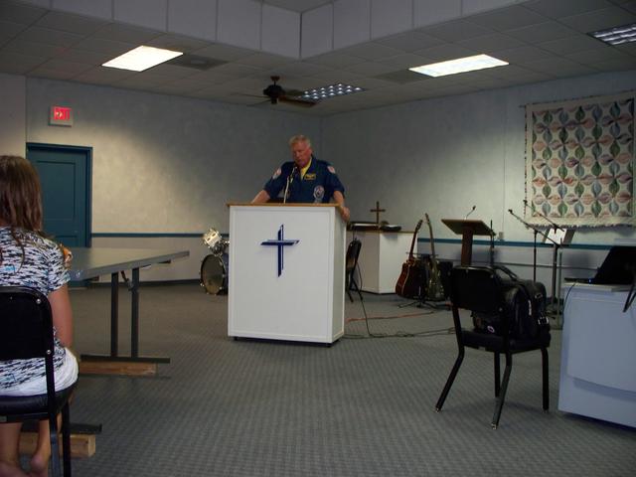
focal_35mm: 36
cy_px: 238
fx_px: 661
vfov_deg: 39.7
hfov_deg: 51.4
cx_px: 318
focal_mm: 7.54
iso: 200
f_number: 2.8
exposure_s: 1/30
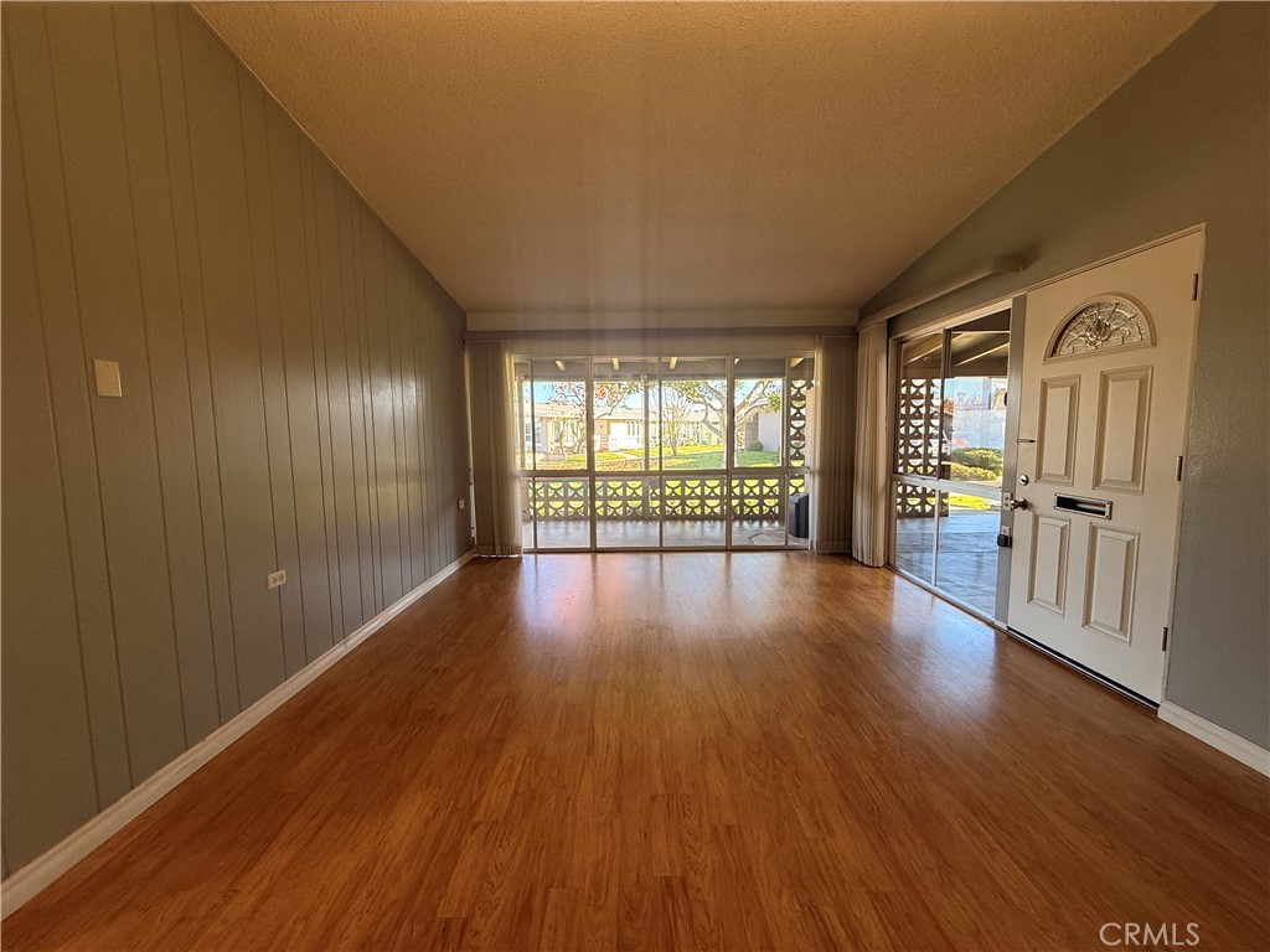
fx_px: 514
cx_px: 635
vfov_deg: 85.7
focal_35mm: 14
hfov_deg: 102.1
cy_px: 476
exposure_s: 1/120
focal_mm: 2.22
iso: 100
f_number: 2.2
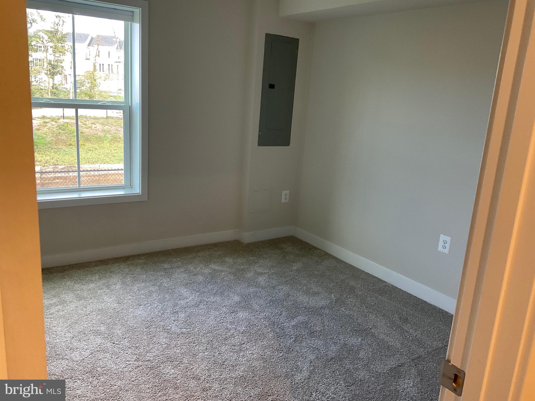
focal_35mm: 29
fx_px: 448
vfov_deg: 48.2
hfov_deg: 61.7
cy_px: 200
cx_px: 268
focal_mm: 3
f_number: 1.8
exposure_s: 1/60
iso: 64
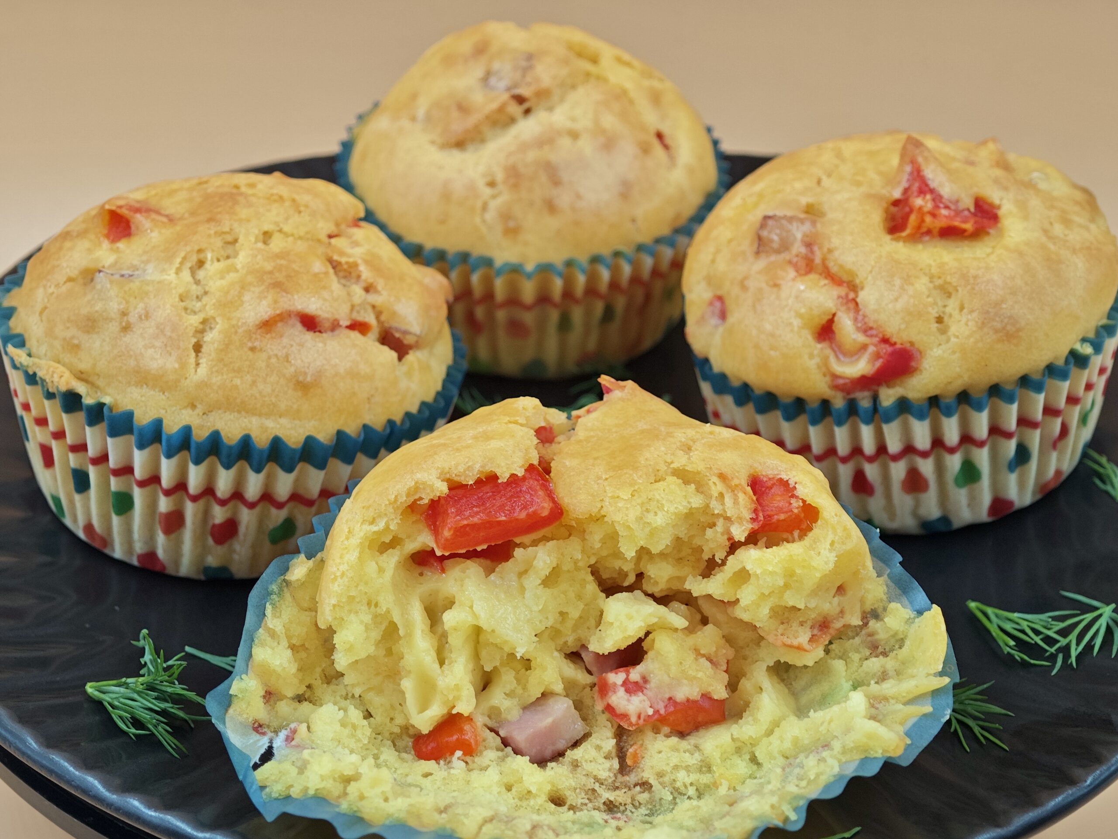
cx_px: 559
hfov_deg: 32.2
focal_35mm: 60
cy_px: 420
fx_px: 1938
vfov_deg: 24.4
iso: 160
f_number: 2
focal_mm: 9
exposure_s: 1/100
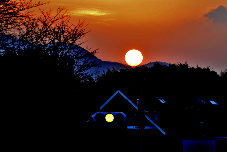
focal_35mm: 300
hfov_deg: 6.9
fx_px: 1892
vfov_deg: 4.6
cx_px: 114
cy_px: 76
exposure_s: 1/15
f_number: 10
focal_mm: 300
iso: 100
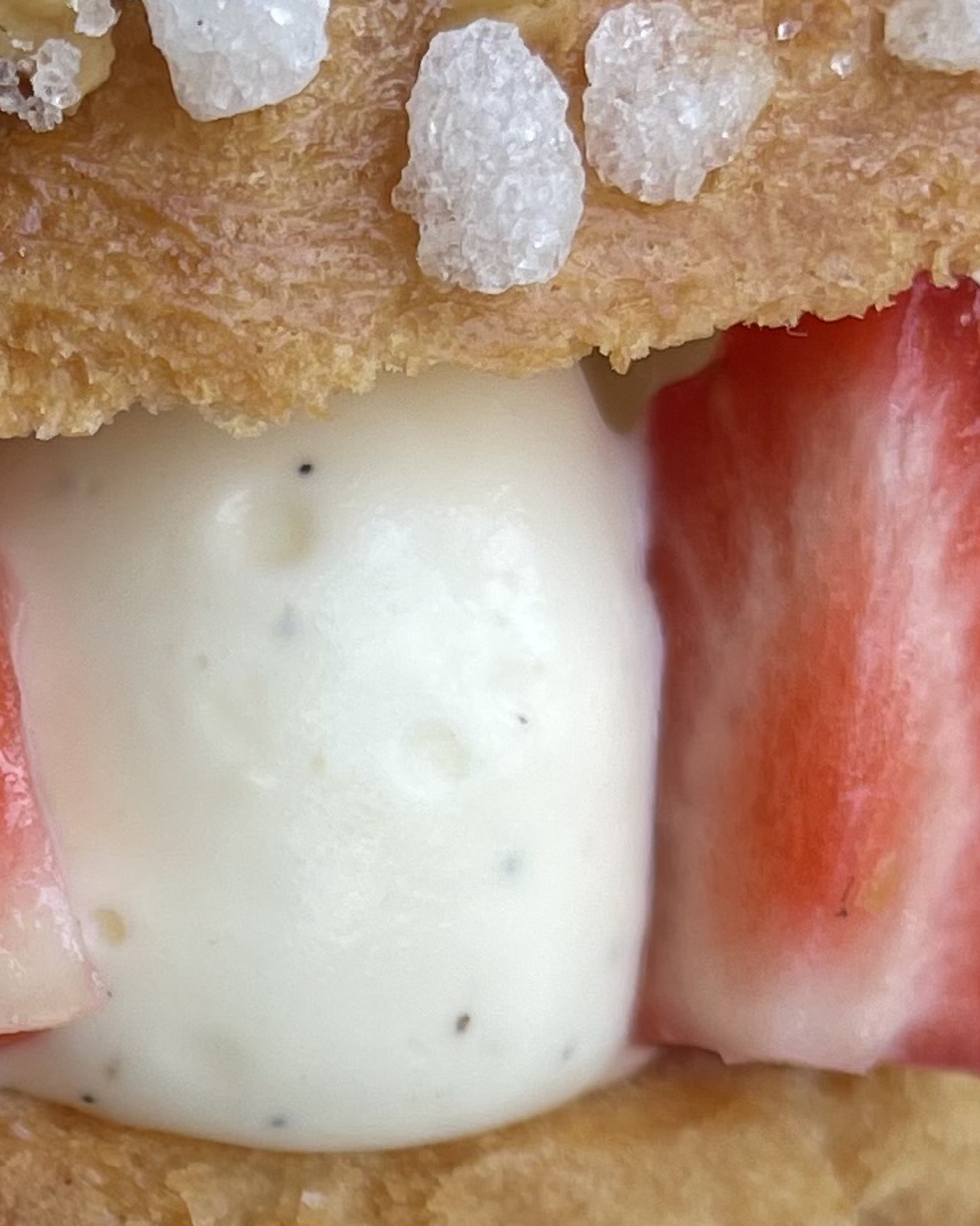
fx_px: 4026
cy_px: 1549
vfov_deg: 16.5
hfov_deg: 13.5
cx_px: -189
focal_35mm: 111
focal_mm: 4.2
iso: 32
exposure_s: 1/121
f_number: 1.6
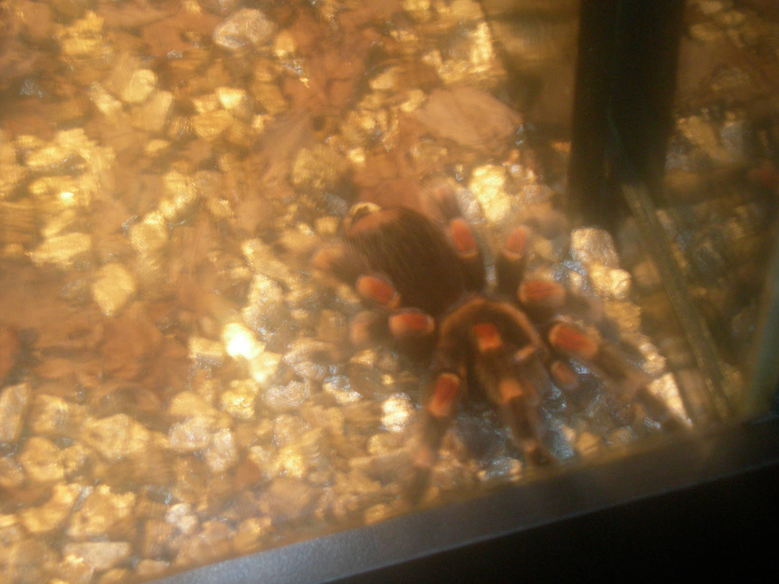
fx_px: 1868
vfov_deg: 17.8
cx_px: 387
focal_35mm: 83
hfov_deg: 23.6
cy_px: 291
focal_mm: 17
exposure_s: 1/1.4
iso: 200
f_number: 4
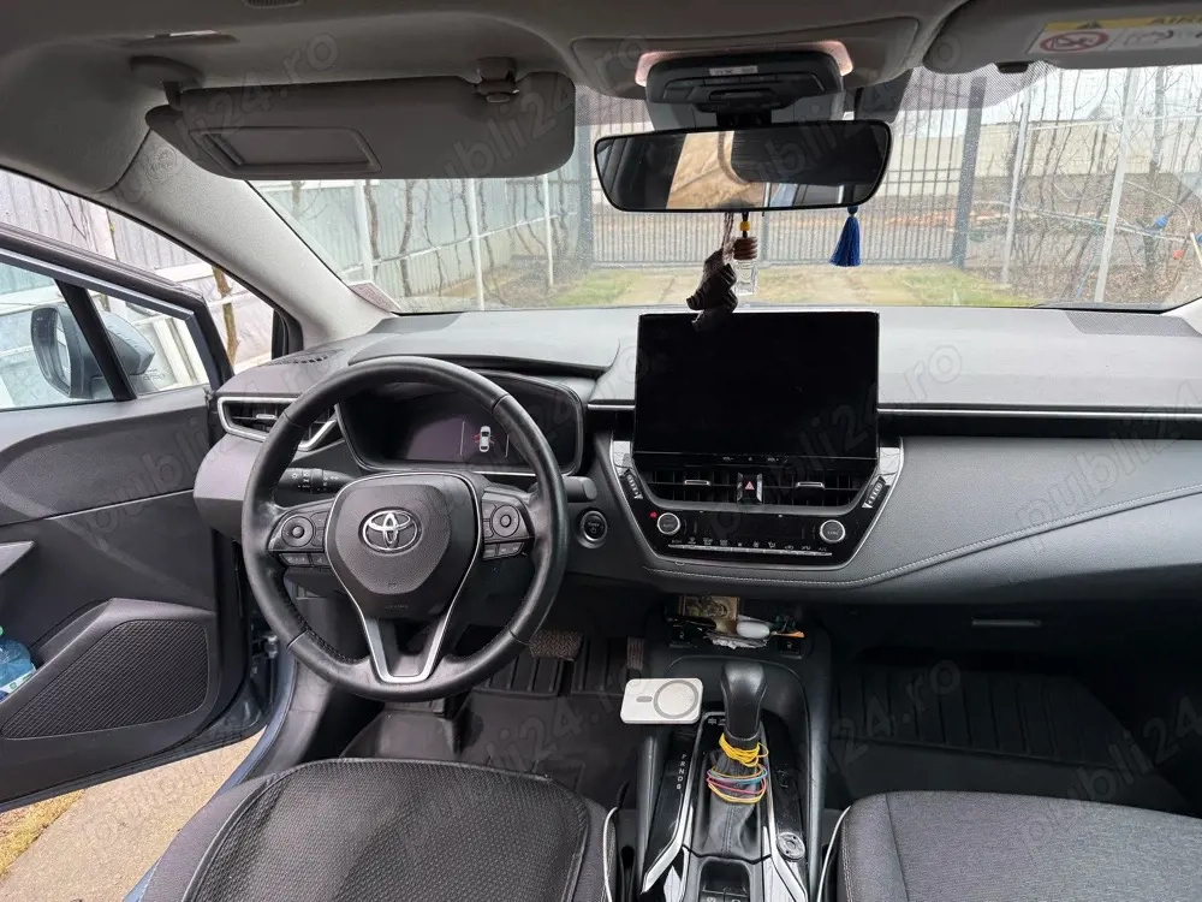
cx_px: 601
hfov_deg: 71.6
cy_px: 451
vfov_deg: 56.8
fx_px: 833
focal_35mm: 24
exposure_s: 1/121
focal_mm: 6.76
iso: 64
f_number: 1.78
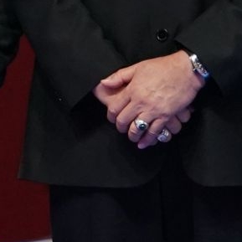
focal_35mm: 1023
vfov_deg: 1.7
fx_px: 8091
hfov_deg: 1.7
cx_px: 385
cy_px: -226
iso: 2000
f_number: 4
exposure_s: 1/500
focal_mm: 129
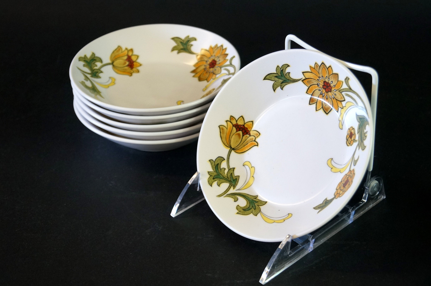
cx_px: 216
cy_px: 143
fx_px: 807
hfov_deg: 29.9
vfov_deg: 20.1
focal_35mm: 68
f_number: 5.6
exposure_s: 1/80
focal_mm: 45
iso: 800
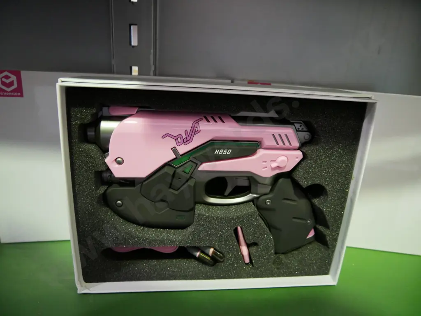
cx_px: 210
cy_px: 158
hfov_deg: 71.6
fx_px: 292
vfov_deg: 56.8
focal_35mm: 24
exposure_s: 1/60
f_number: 3.5
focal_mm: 12
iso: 2000
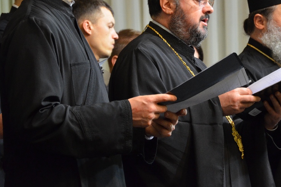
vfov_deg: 6.2
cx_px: 205
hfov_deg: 9.3
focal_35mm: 222
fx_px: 1732
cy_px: 34
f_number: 5.6
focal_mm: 90
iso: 1600
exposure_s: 1/30
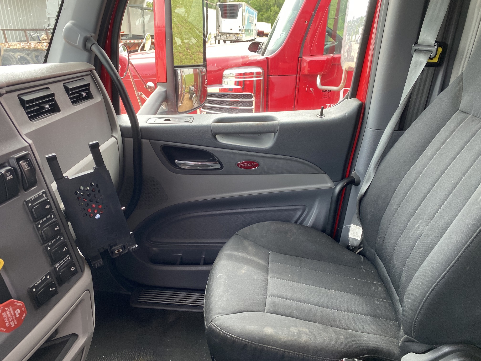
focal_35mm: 26
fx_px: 361
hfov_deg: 67.3
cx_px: 240
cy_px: 180
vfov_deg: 53.1
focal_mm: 4.25
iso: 80
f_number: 1.8
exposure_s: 1/121
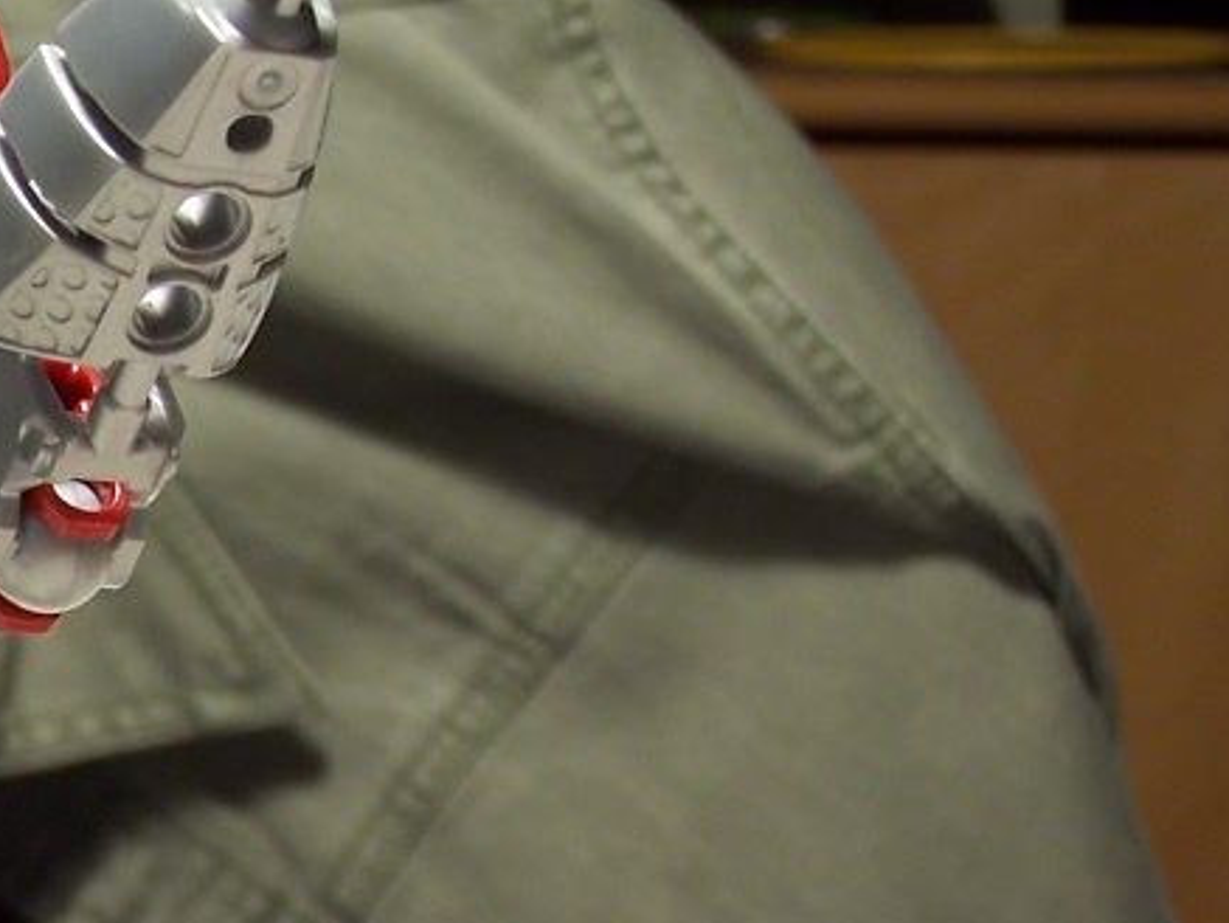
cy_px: 993
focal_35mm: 140
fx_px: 4972
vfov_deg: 10.5
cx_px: -447
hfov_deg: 13.5
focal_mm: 8.5
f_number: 3.2
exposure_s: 1/2
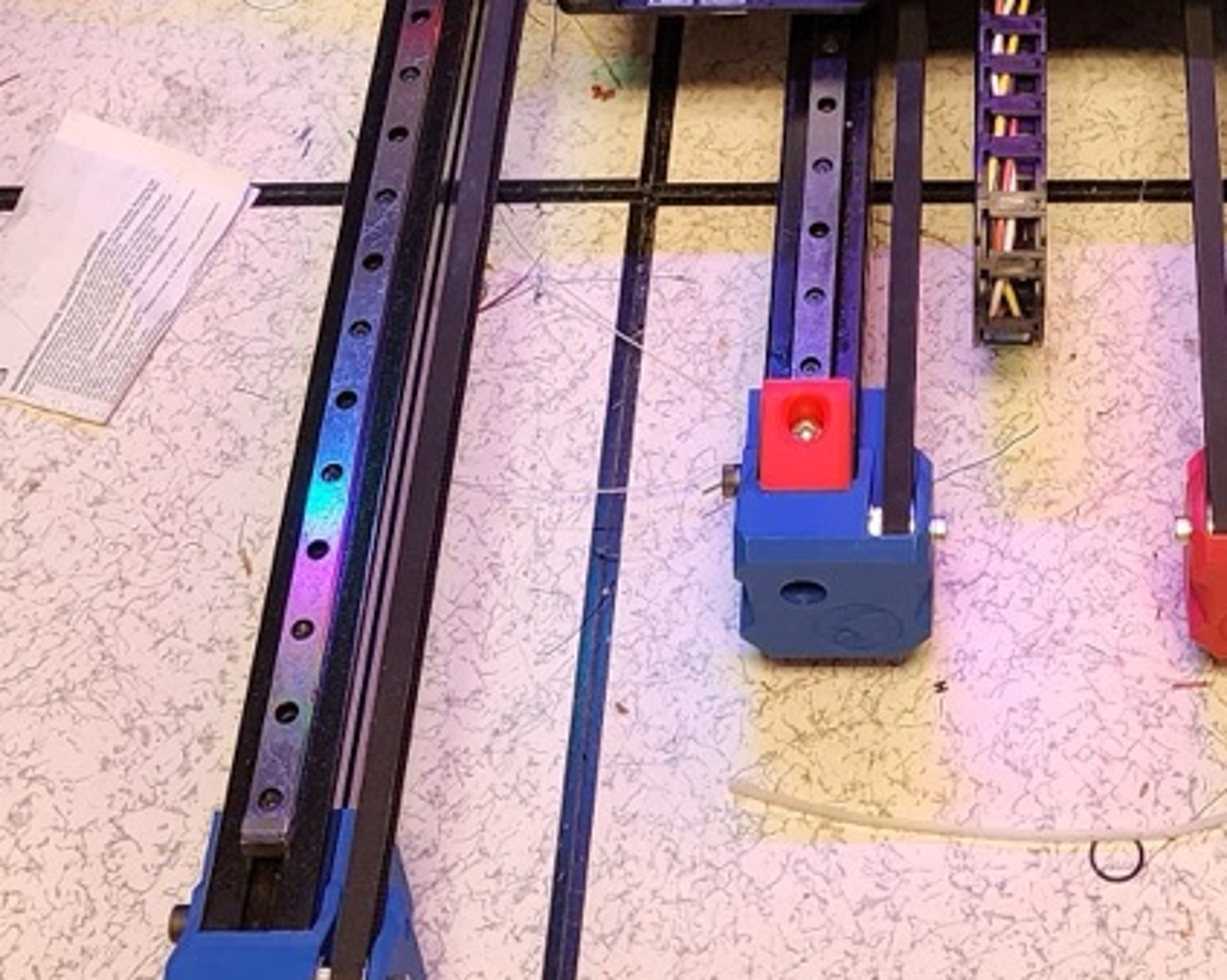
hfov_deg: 22.1
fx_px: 3085
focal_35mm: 85
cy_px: -429
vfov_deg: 16.6
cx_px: 1033
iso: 500
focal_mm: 6.4
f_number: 1.8
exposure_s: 1/120
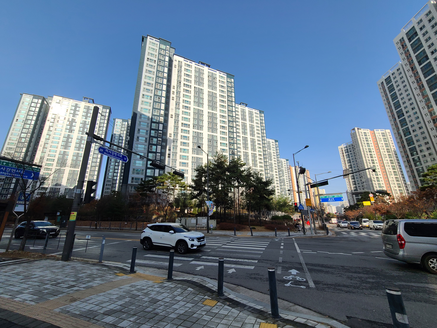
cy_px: 164
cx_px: 218
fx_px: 164
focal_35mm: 13
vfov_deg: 89.9
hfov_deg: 106.2
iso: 50
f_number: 2.2
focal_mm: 2.2
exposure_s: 1/1686
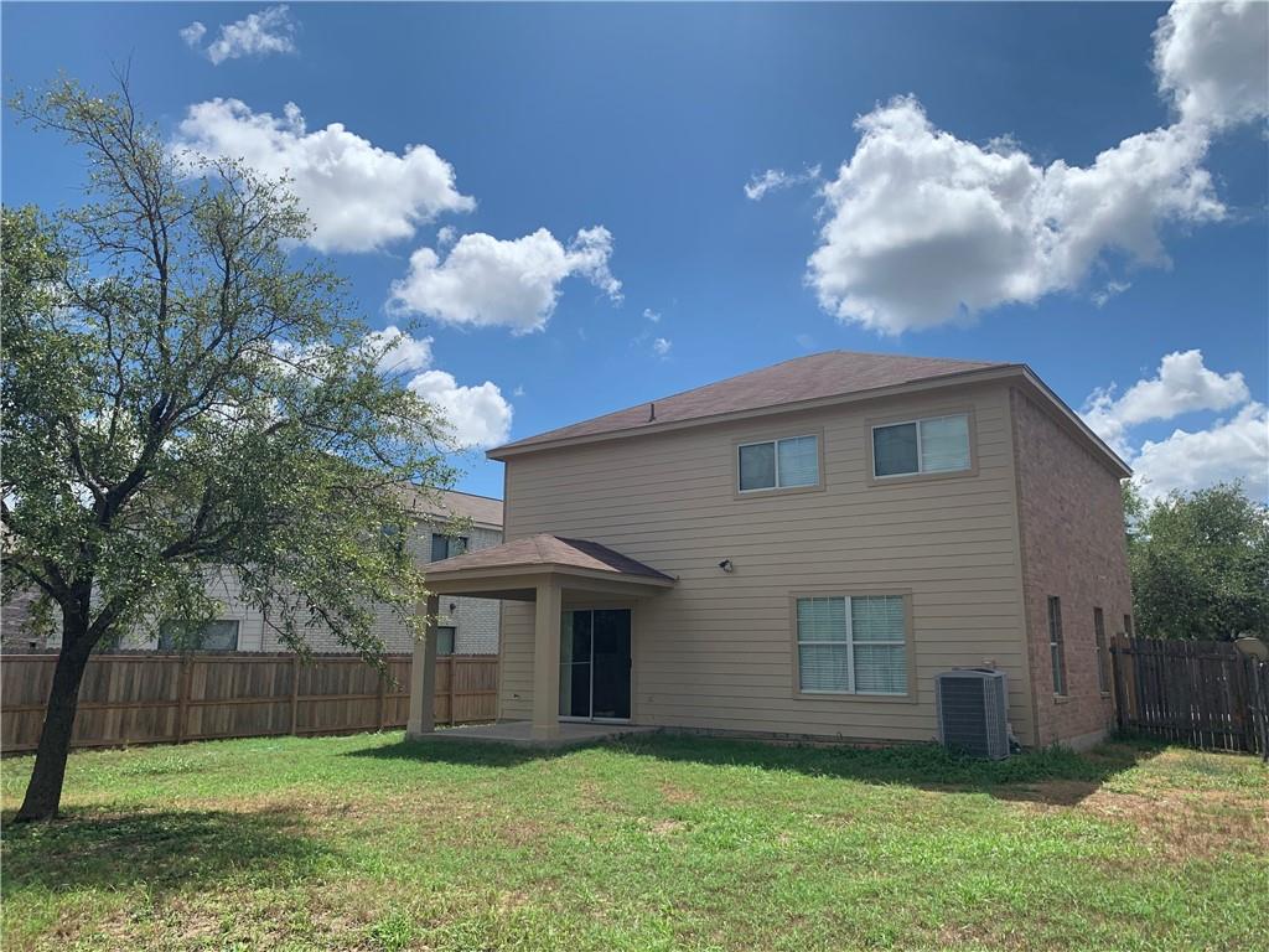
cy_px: 476
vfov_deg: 53.1
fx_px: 953
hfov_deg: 67.3
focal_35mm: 26
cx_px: 634
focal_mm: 4.25
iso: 25
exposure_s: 1/3401
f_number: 1.8
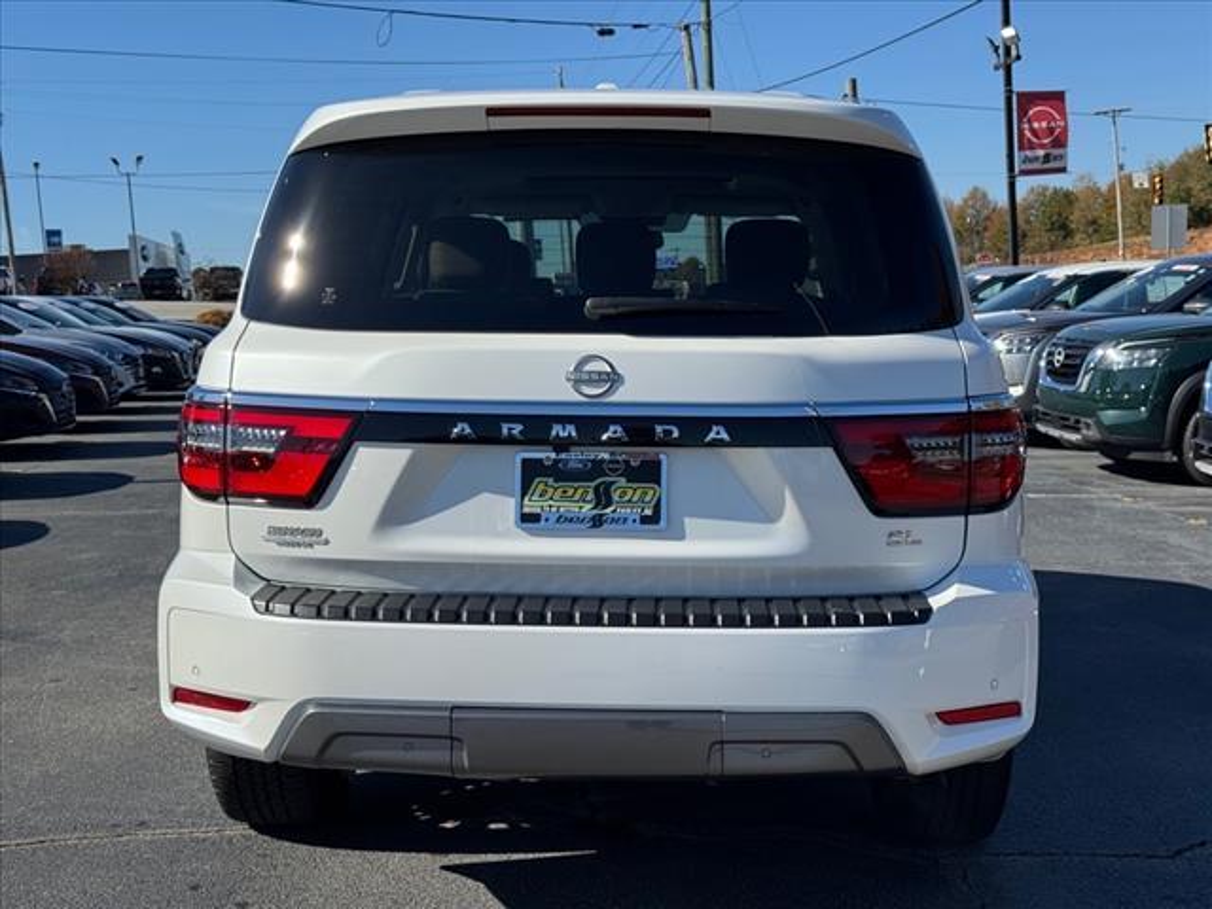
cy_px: 454
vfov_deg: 30.3
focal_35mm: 48
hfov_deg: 39.7
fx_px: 1681
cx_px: 606
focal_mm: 6.76
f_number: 1.78
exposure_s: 1/4975
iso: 64
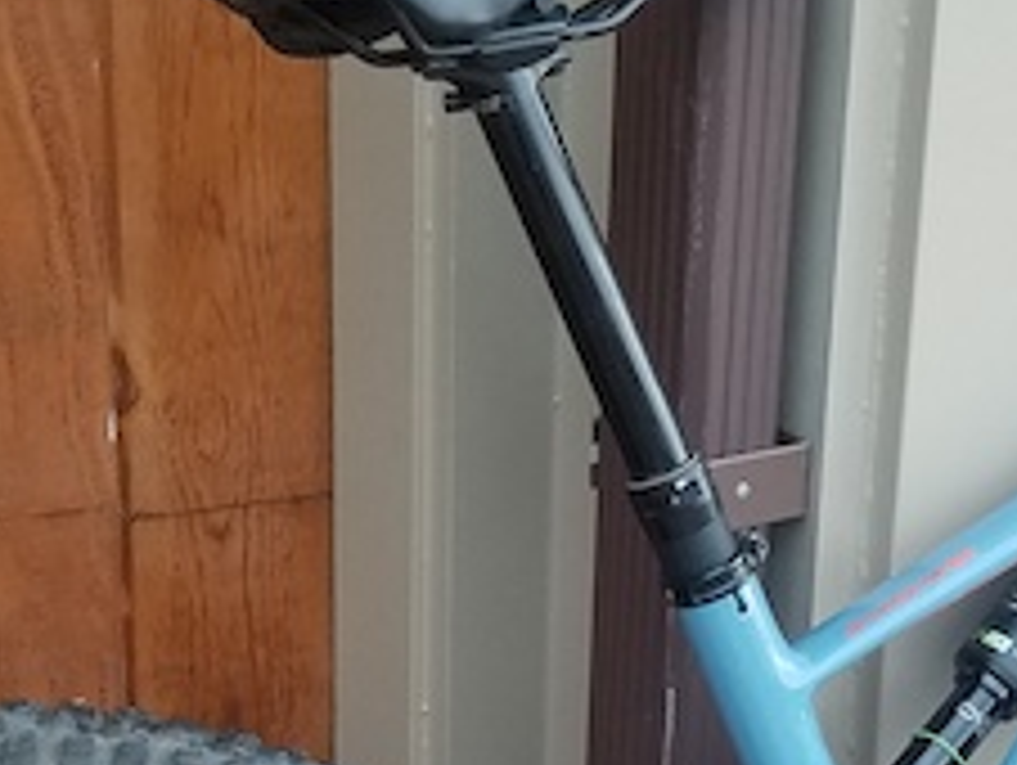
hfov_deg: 21.1
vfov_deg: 15.2
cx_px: 765
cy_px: 1062
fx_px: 2706
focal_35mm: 92
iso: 125
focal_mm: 4.2
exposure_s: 1/60
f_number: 1.7
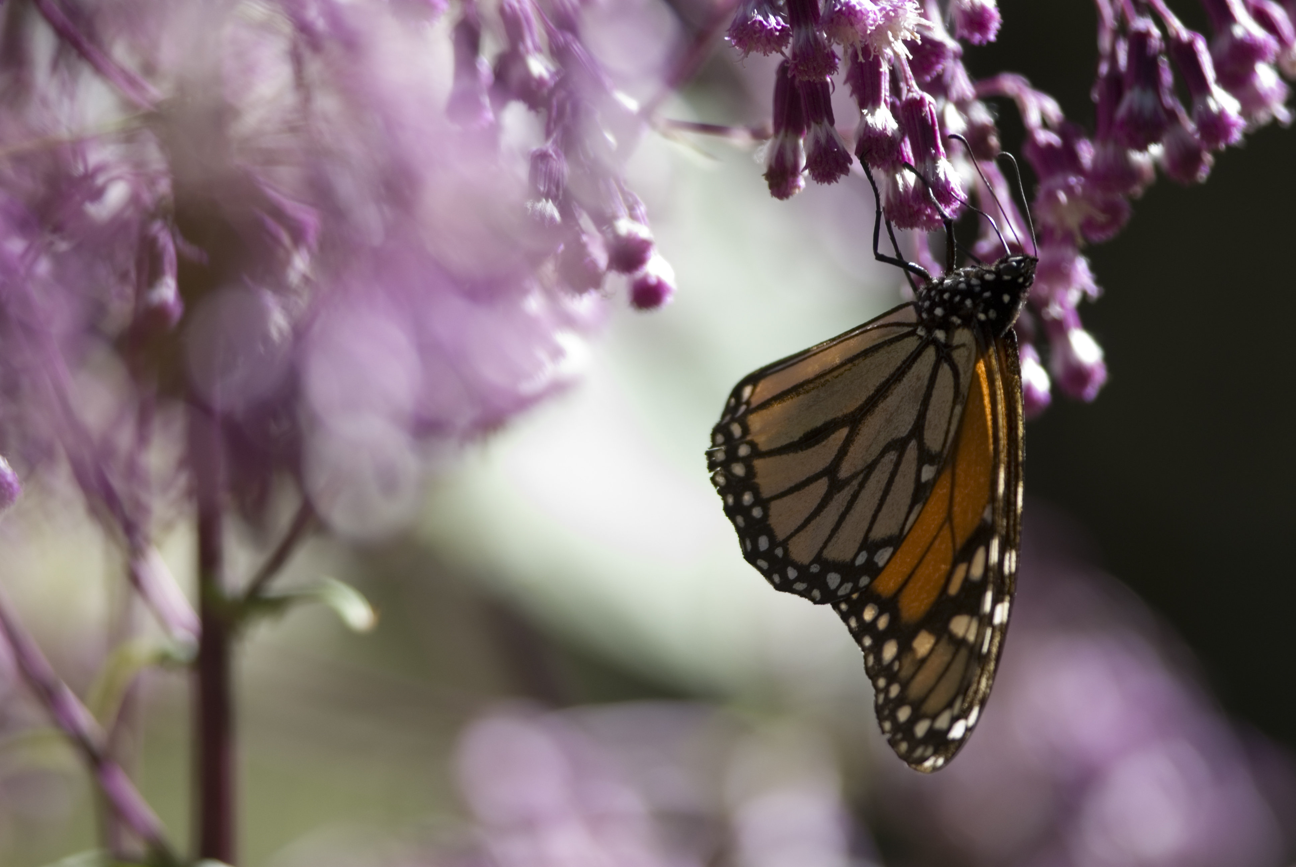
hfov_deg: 4.6
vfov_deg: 3.1
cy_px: 434
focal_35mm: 450
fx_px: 16219
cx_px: 648
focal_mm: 300
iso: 100
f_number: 4
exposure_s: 1/200
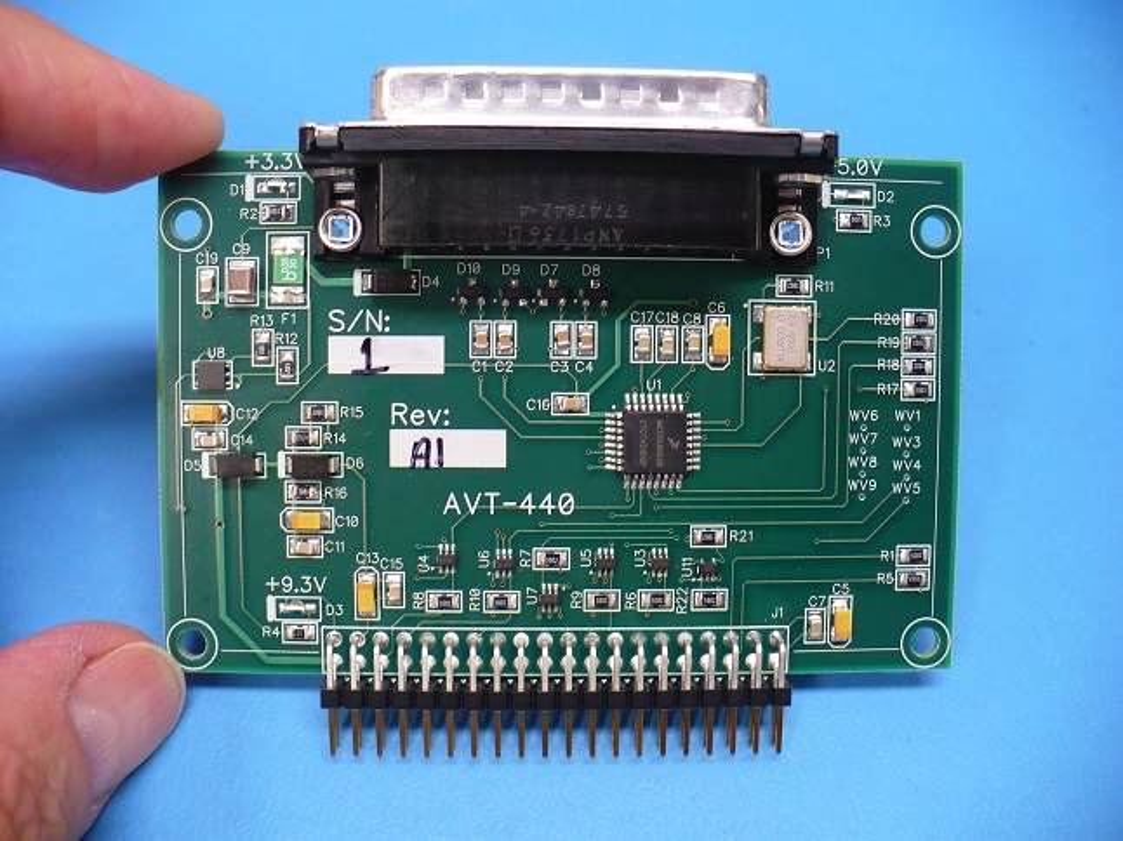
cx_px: 562
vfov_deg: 38.6
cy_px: 420
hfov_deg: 50.2
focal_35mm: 37
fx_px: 1200
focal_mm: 6.1
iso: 200
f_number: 2.8
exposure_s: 1/15
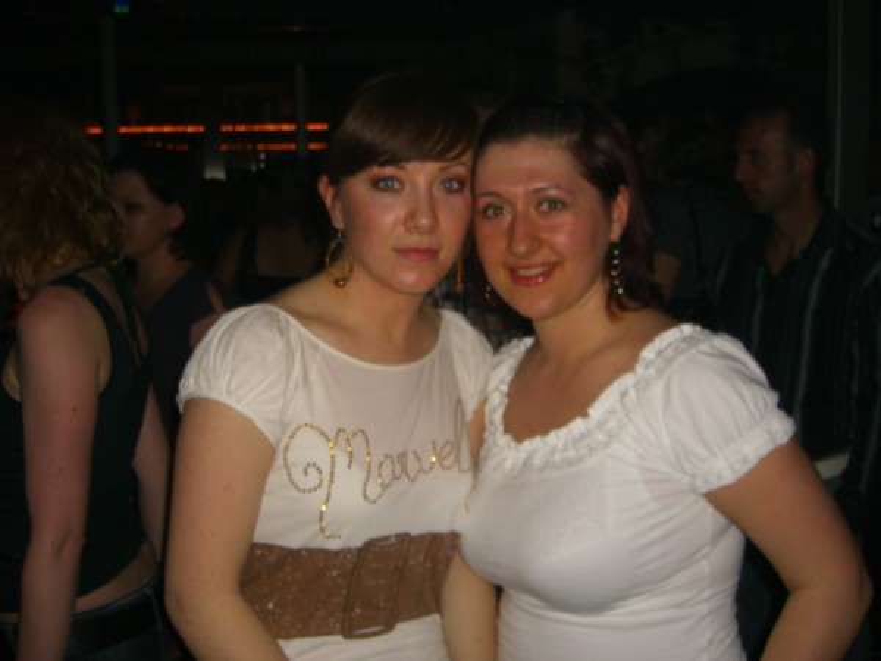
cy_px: 330
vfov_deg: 37.7
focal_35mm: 38
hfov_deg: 49.0
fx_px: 967
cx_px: 440
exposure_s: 1/60
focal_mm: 7.9
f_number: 2.8
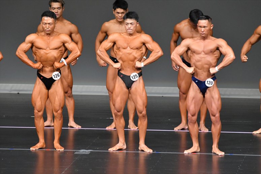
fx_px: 2500
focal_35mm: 345
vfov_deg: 4.0
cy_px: 87
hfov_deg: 6.0
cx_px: 130
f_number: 5.6
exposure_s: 1/400
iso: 5000
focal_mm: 230
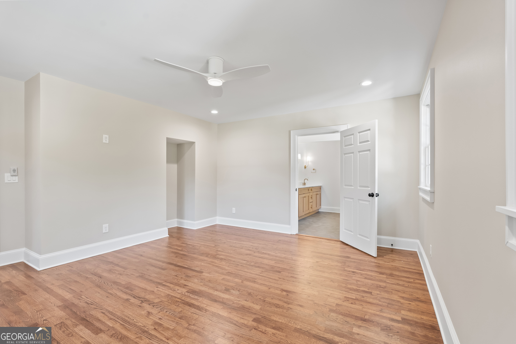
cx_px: 258
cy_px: 172
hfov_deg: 96.7
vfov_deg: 73.8
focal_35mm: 16
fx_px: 229
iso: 1250
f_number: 6.3
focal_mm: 16
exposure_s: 1/10
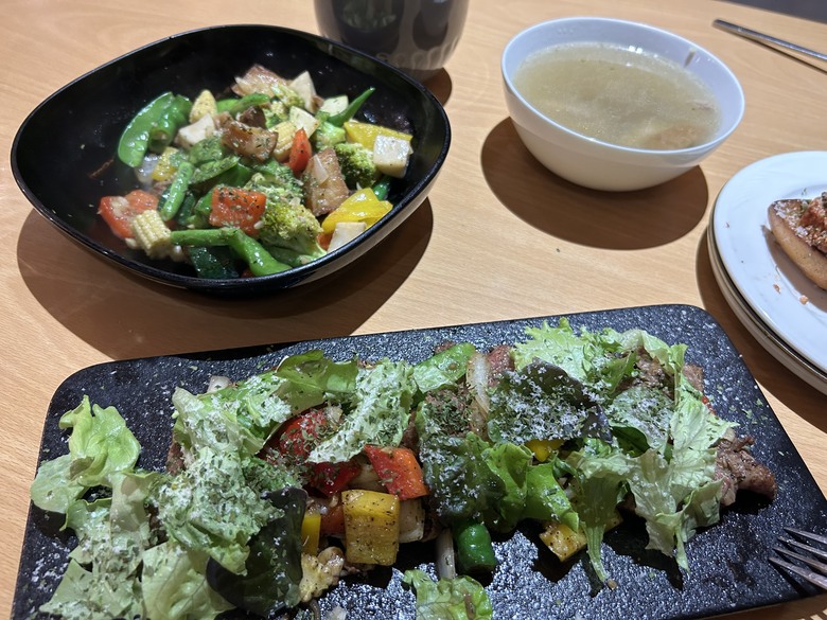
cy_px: 310
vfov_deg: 53.1
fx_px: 621
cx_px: 414
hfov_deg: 67.3
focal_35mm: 26
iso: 160
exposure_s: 1/60
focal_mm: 5.7
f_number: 1.5
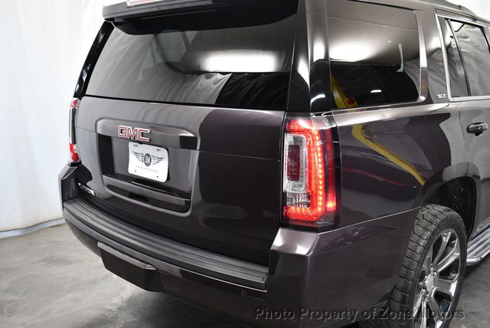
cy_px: 164
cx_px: 245
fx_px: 490
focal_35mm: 36
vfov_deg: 36.9
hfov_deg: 53.1
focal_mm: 18
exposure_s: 1/125
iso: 1600
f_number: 3.5
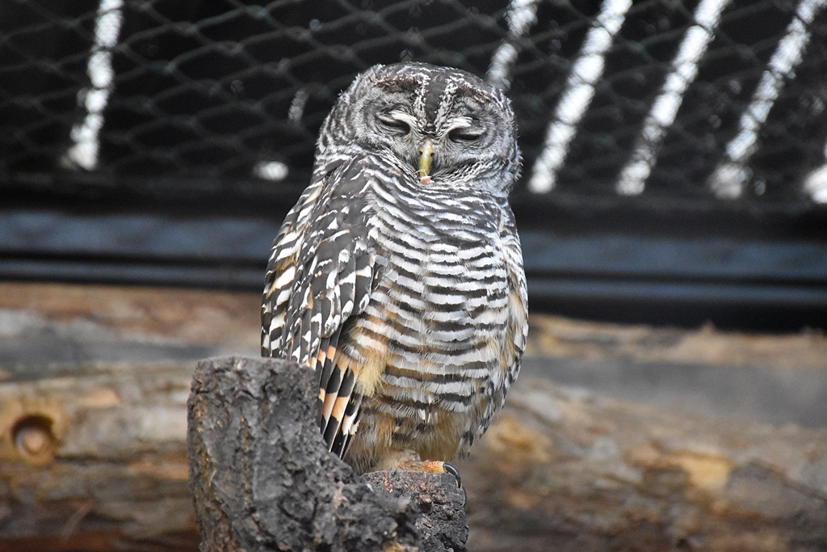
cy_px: 276
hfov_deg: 9.8
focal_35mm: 210
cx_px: 414
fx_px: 4825
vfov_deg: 6.5
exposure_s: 1/500
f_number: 5.6
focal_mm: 140
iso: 7200
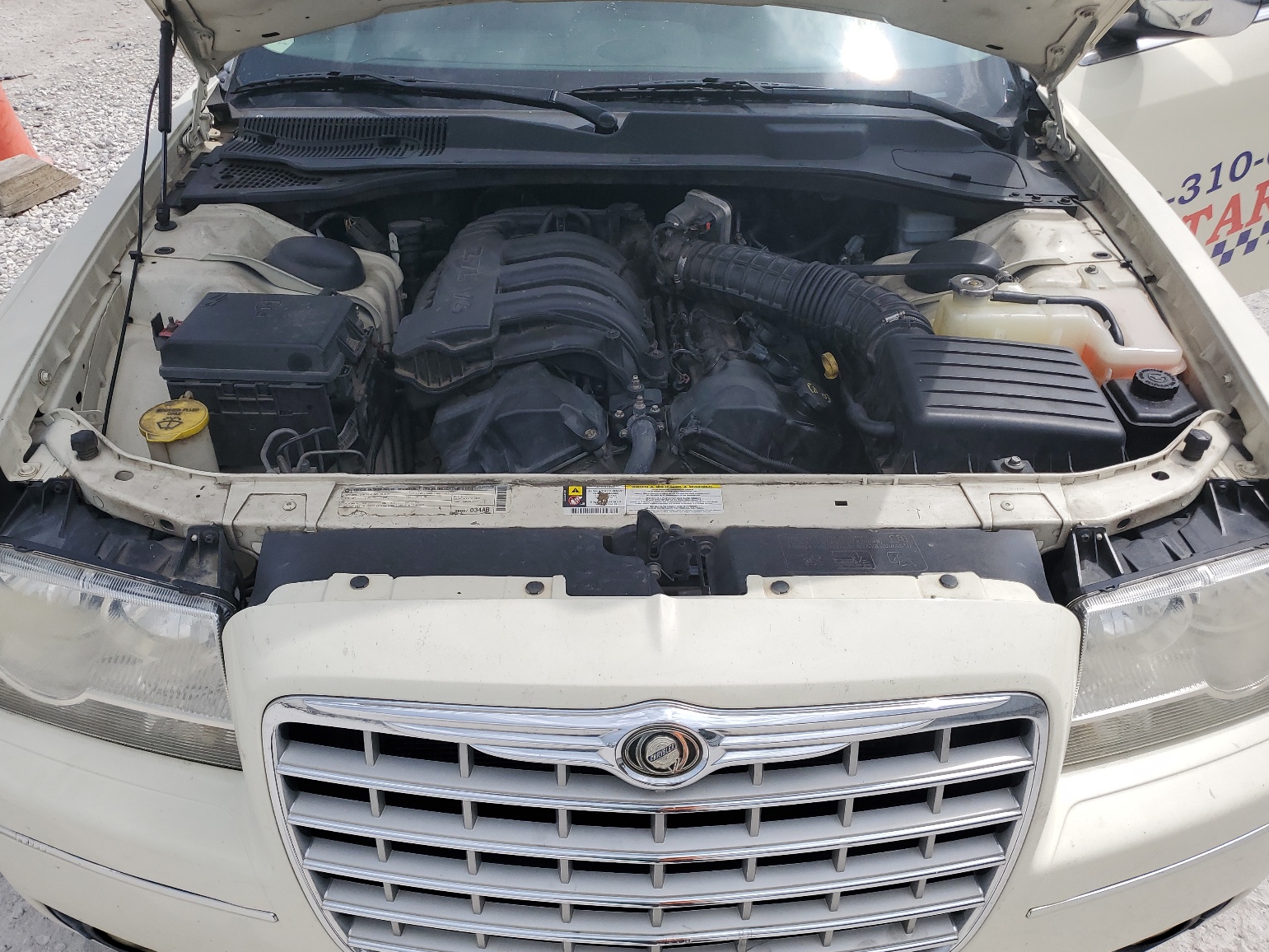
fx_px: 990
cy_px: 466
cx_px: 634
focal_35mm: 27
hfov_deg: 65.3
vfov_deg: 51.4
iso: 50
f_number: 1.5
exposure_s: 1/5000
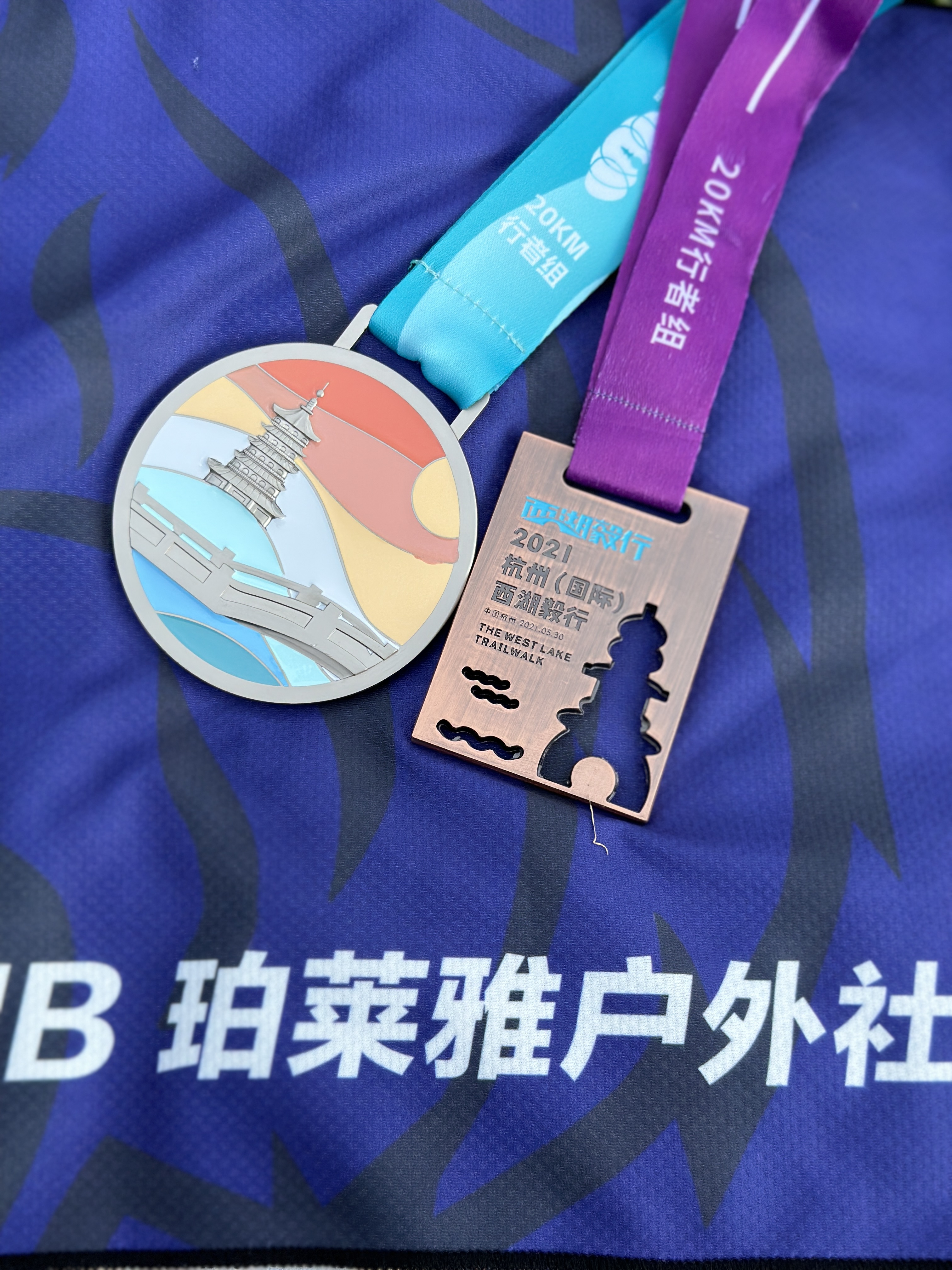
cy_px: 635
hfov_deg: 30.3
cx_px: 476
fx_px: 1760
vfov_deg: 39.7
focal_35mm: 48
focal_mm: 6.86
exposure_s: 1/2410
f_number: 1.78
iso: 80
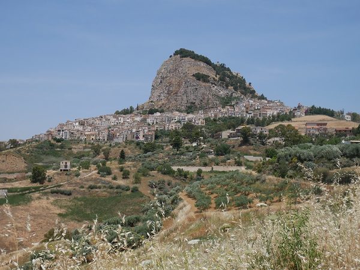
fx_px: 437
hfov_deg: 44.8
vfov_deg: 34.3
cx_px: 180
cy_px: 135
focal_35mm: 42
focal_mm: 21
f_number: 9
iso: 200
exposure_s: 1/500
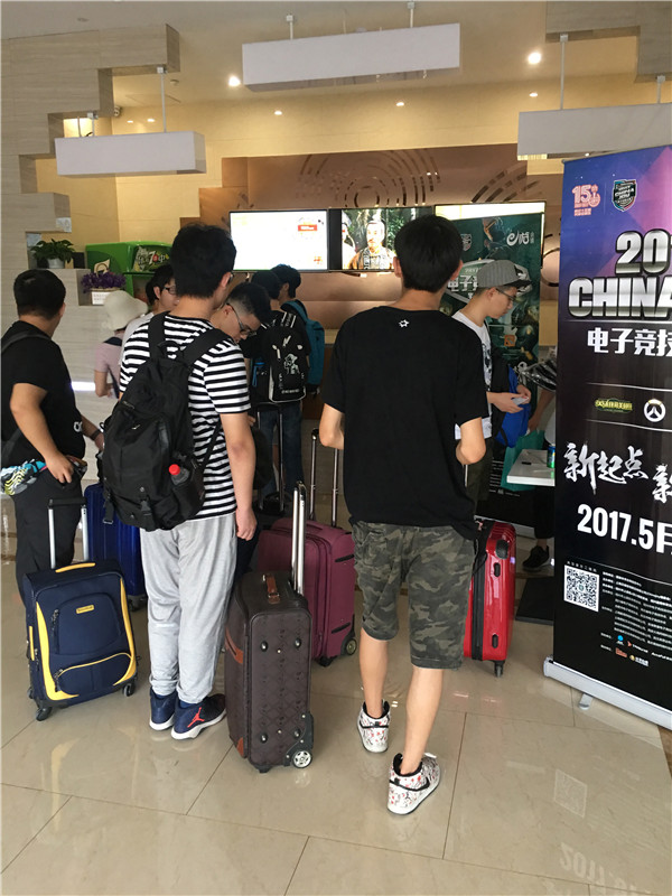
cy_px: 448
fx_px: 751
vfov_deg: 61.7
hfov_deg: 48.2
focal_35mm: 29
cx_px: 336
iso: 80
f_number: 2.2
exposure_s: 1/17
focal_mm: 4.15
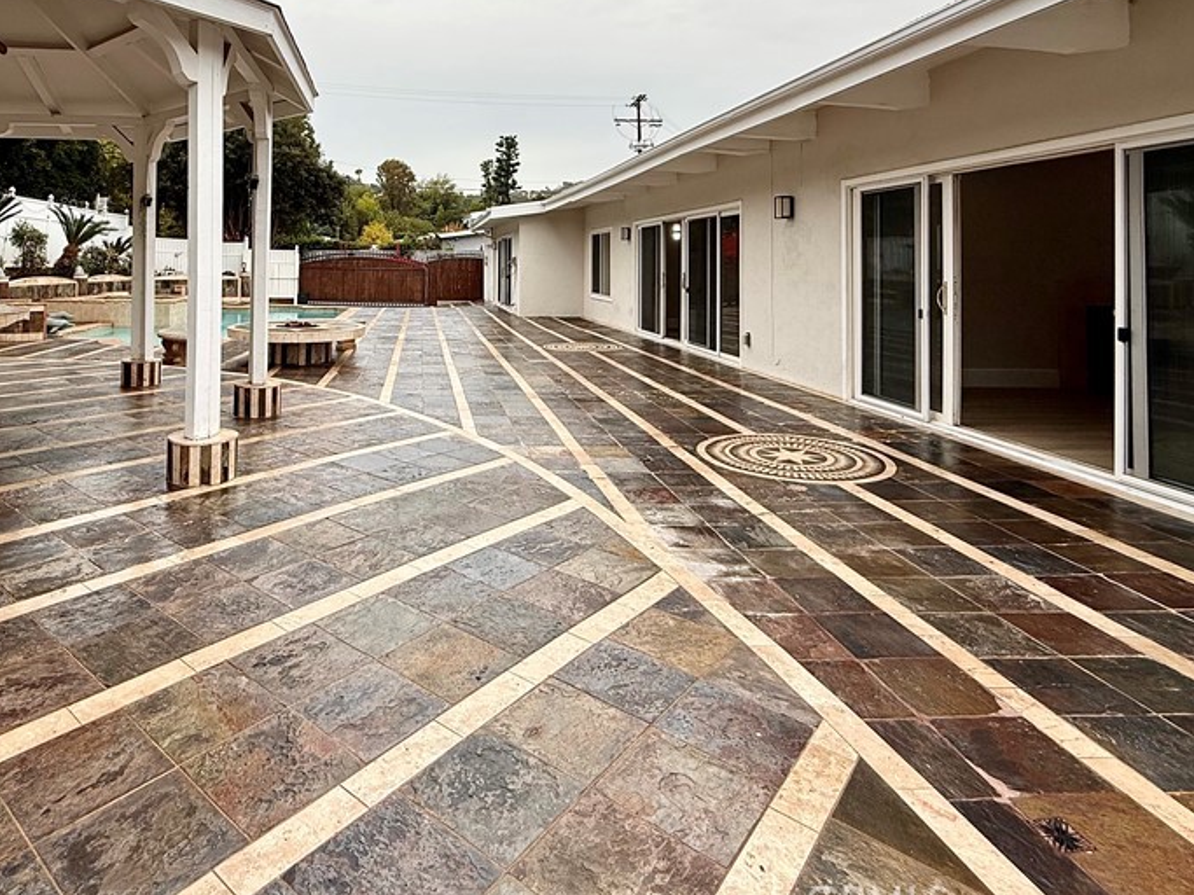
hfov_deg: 77.5
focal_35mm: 21
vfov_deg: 60.9
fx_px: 724
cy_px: 255
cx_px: 442
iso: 50
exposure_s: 1/1125
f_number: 2.2
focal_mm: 2.22
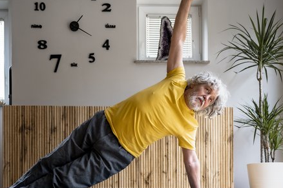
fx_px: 353
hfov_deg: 43.6
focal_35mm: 45
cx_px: 131
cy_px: 105
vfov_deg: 29.8
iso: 320
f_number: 3.5
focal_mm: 39
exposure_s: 1/60
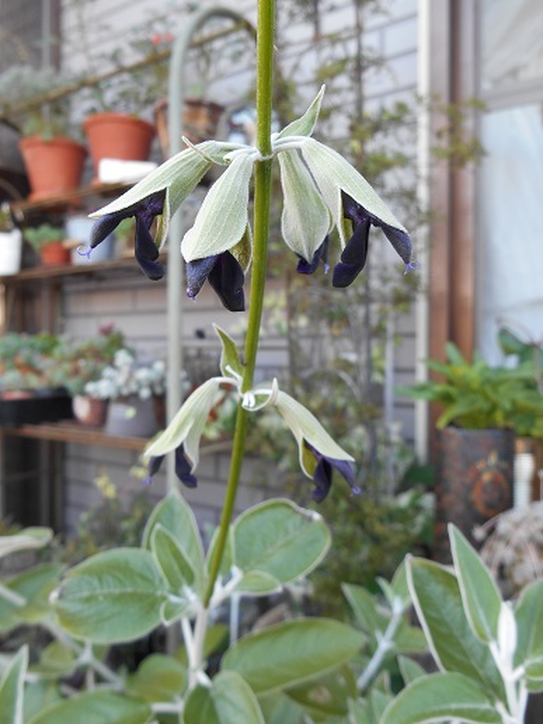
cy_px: 362
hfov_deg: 53.1
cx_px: 272
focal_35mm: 26
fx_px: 544
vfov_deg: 67.3
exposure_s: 1/30
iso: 80
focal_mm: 4.7
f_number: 3.4
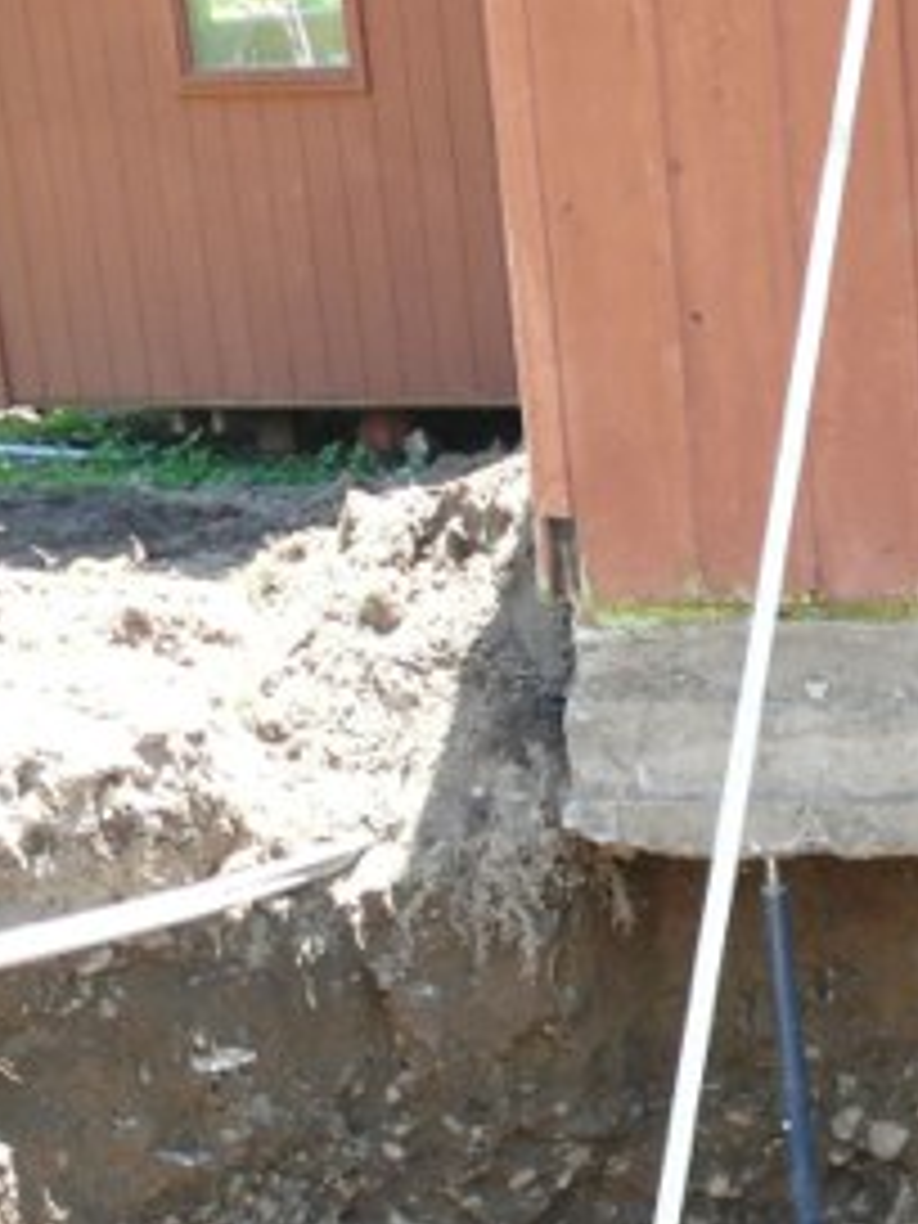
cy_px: 1112
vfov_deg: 18.7
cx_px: 1692
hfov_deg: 12.9
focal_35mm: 103
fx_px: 3642
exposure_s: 1/100
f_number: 2.8
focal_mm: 7.4
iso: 100
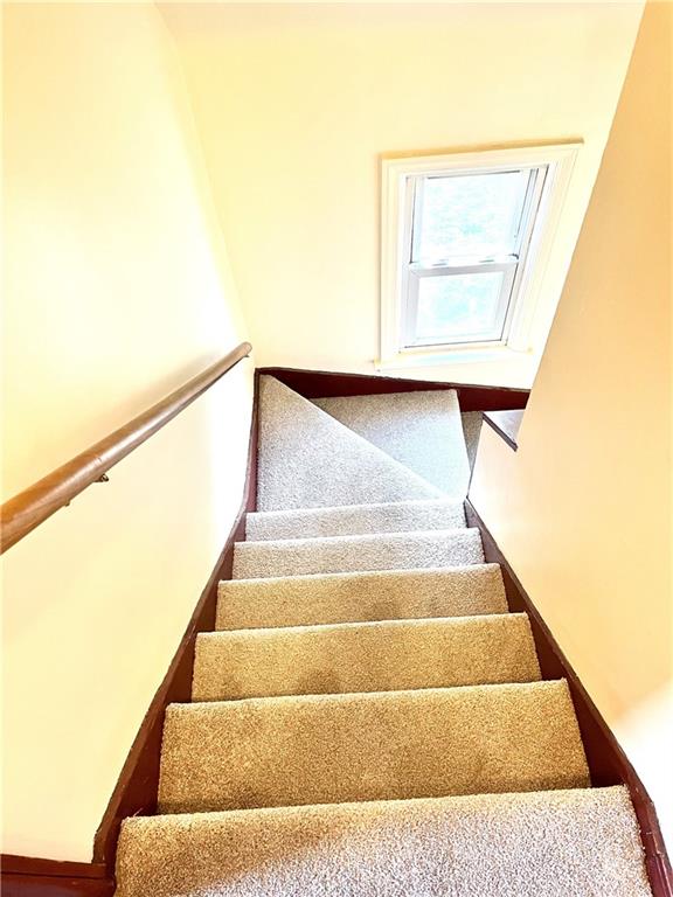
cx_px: 336
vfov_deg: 67.3
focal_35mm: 26
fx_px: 674
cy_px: 448
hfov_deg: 53.1
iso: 160
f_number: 1.6
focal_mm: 5.1
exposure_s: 1/60
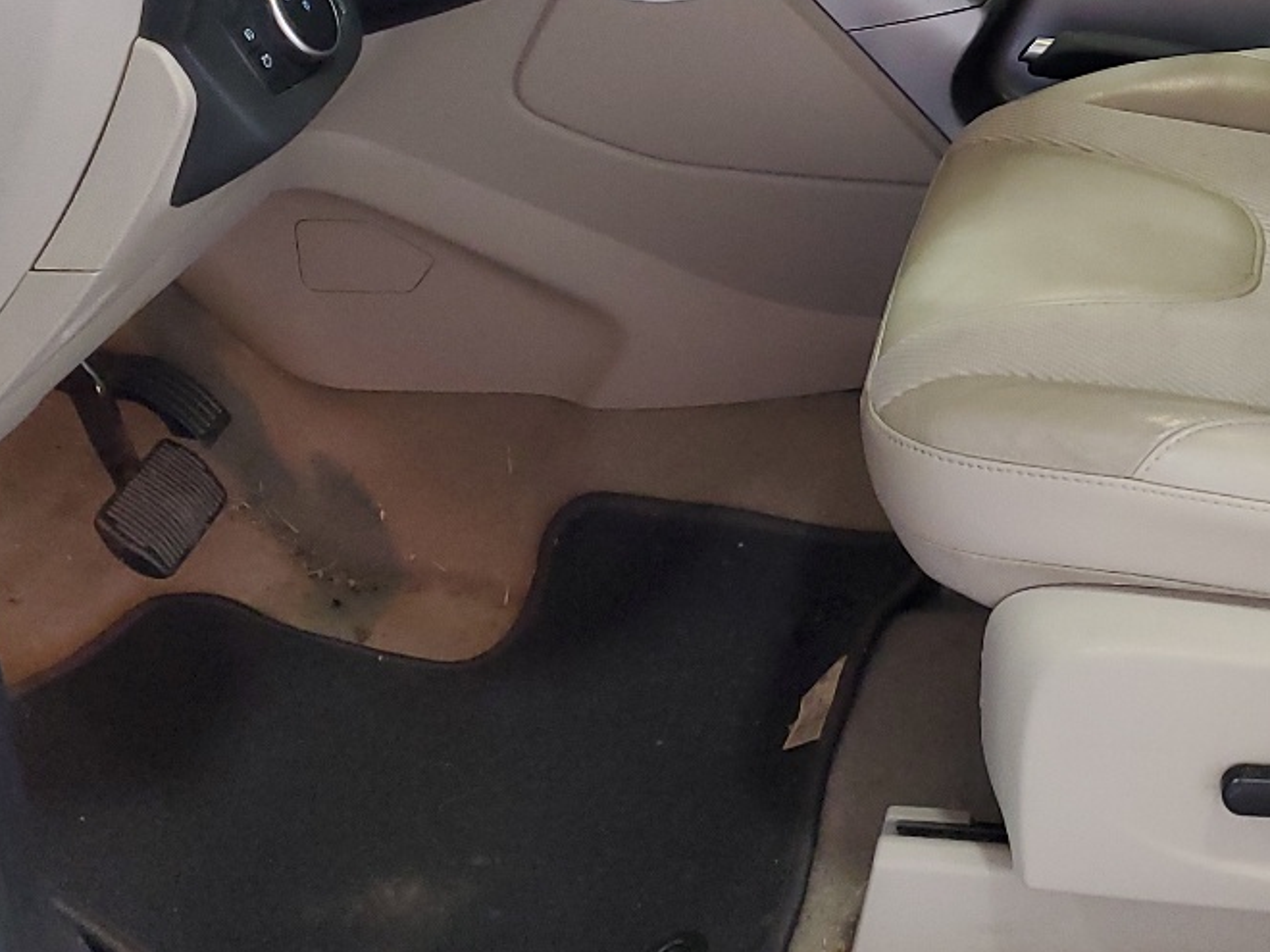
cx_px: 1091
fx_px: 2311
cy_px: -17
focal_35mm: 63
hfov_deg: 29.7
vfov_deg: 22.3
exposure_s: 1/60.2
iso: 186
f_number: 1.5
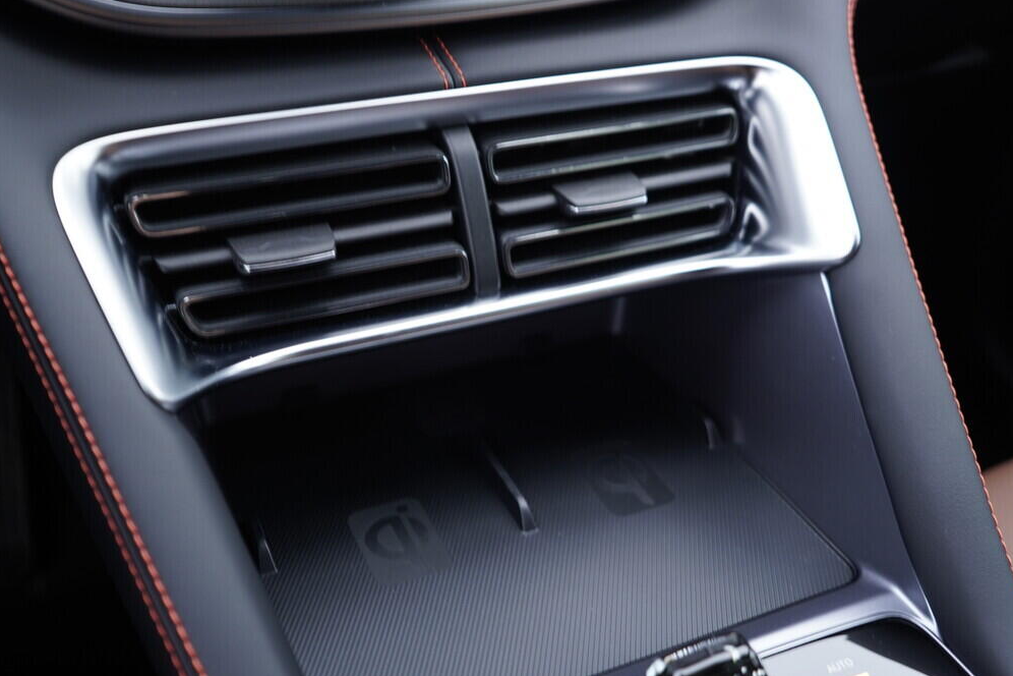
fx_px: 1041
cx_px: 501
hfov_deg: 51.9
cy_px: 345
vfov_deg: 35.9
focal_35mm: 37
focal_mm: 24
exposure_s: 1/40
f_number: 2.8
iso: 250
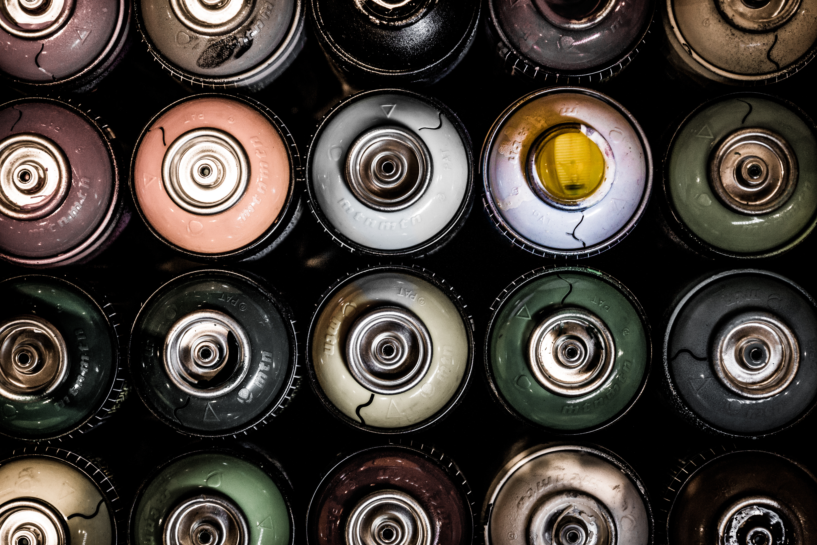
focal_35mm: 75
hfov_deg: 27.0
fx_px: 1702
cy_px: 272
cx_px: 408
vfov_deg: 18.2
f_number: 2.8
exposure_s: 1/60
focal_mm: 50
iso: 400
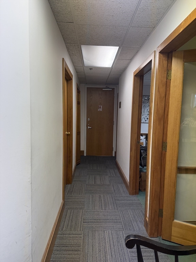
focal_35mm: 24
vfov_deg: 71.6
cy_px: 131
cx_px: 98
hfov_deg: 56.8
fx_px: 181
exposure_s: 1/120
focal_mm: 6.76
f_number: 1.78
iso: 200
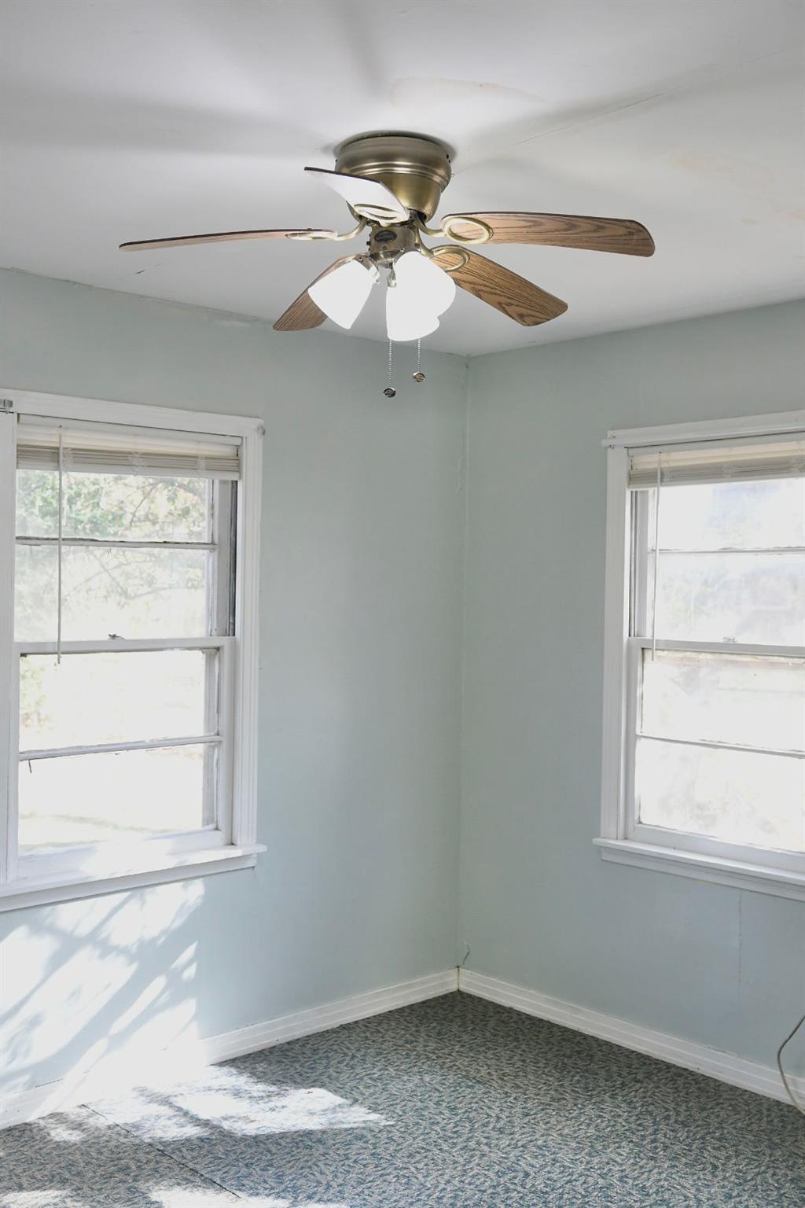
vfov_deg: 51.9
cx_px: 402
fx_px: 1241
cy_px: 604
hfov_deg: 35.9
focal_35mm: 37
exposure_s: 1/100
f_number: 2.8
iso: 800
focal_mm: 25
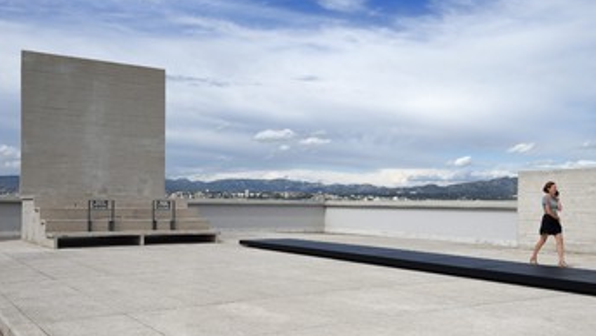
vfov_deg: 28.9
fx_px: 648
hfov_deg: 49.4
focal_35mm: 41
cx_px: 308
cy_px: 205
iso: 200
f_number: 16
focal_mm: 32
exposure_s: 1/250
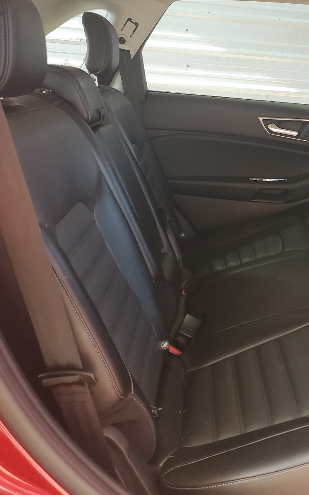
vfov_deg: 52.7
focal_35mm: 37
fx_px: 499
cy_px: 248
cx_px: 309
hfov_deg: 31.8
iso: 75
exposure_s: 1/60.2
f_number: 1.5
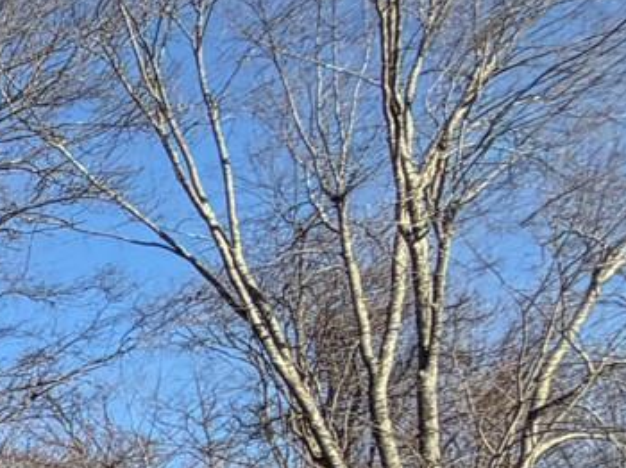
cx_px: -1114
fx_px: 1482
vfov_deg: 16.2
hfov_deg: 12.6
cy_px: 732
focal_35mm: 82
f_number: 2.2
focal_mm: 2.22
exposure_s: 1/770
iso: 25
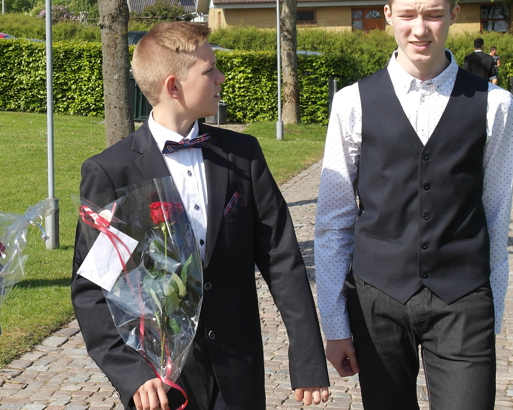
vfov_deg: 18.0
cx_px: 77
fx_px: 1291
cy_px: 107
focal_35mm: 85
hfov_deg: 22.1
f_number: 6.3
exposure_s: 1/250
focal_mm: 24
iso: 100
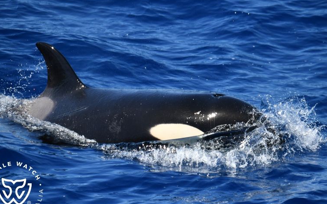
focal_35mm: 421
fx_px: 3752
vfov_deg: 3.1
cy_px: 107
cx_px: 156
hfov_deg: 5.0
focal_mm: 390
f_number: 6
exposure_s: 1/8000
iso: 1600
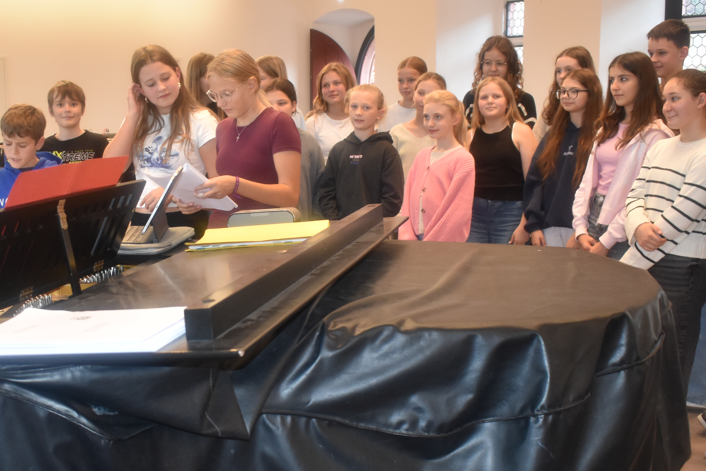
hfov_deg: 40.8
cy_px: 290
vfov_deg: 28.0
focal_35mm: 48
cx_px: 260
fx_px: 941
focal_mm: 18
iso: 800
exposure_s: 1/160
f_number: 3.5
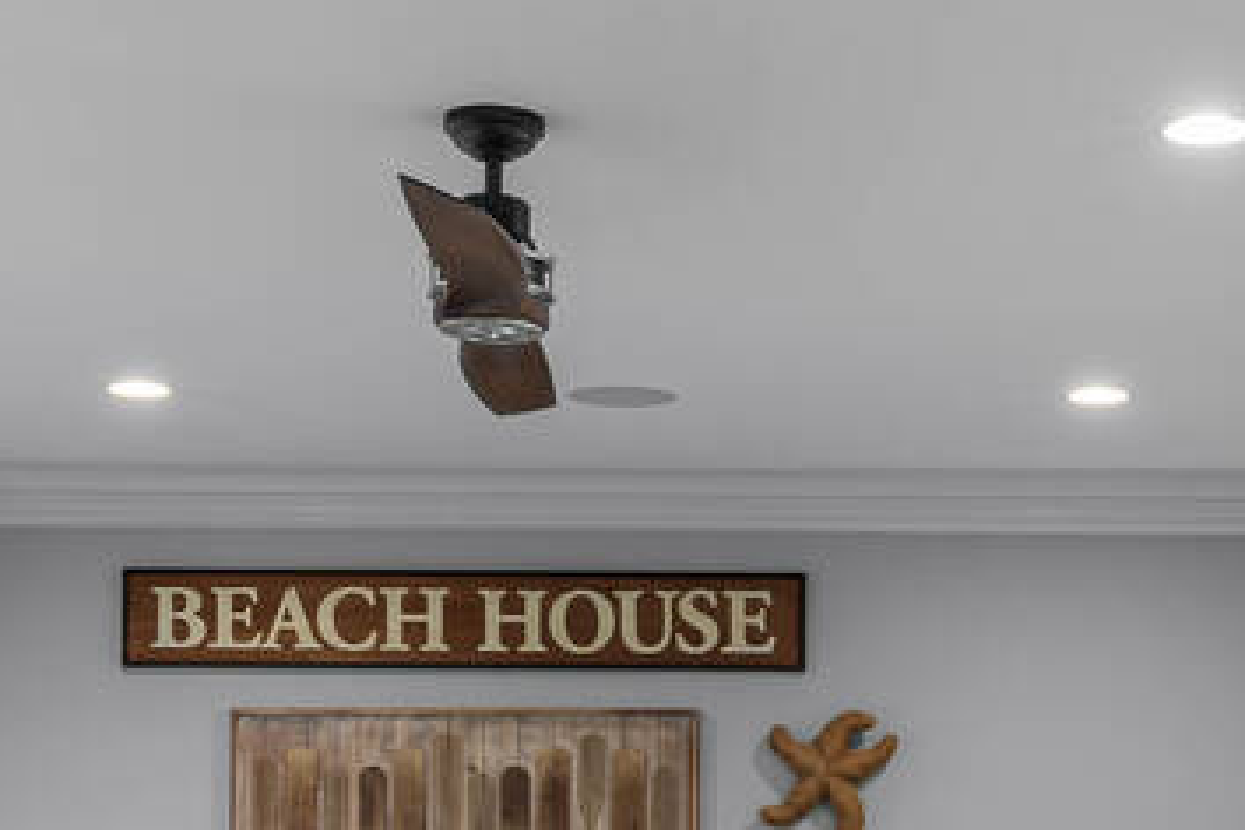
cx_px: 943
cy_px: 1002
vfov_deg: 17.1
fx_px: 2628
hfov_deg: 26.3
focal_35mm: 76
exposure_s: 1/1.67
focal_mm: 14
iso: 250
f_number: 9
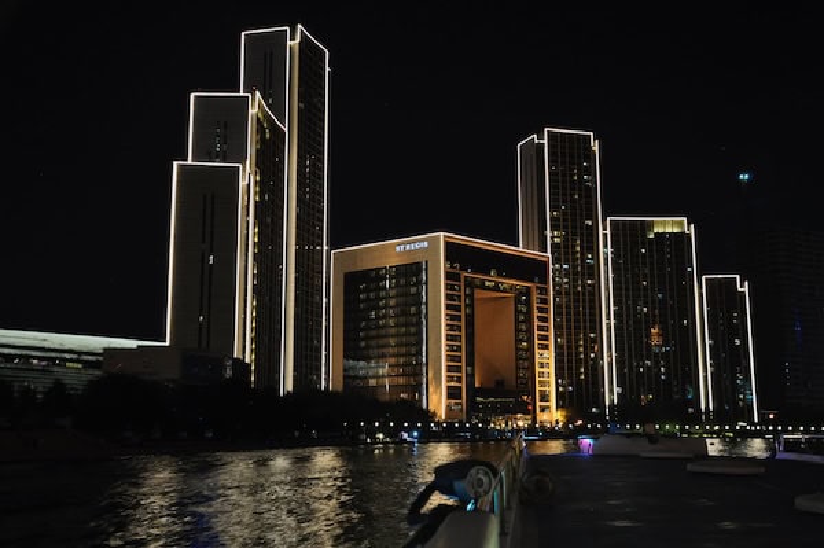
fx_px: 892
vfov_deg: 34.2
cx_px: 412
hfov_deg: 49.6
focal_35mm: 39
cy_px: 274
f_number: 5
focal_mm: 26
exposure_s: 1/3.33
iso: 800
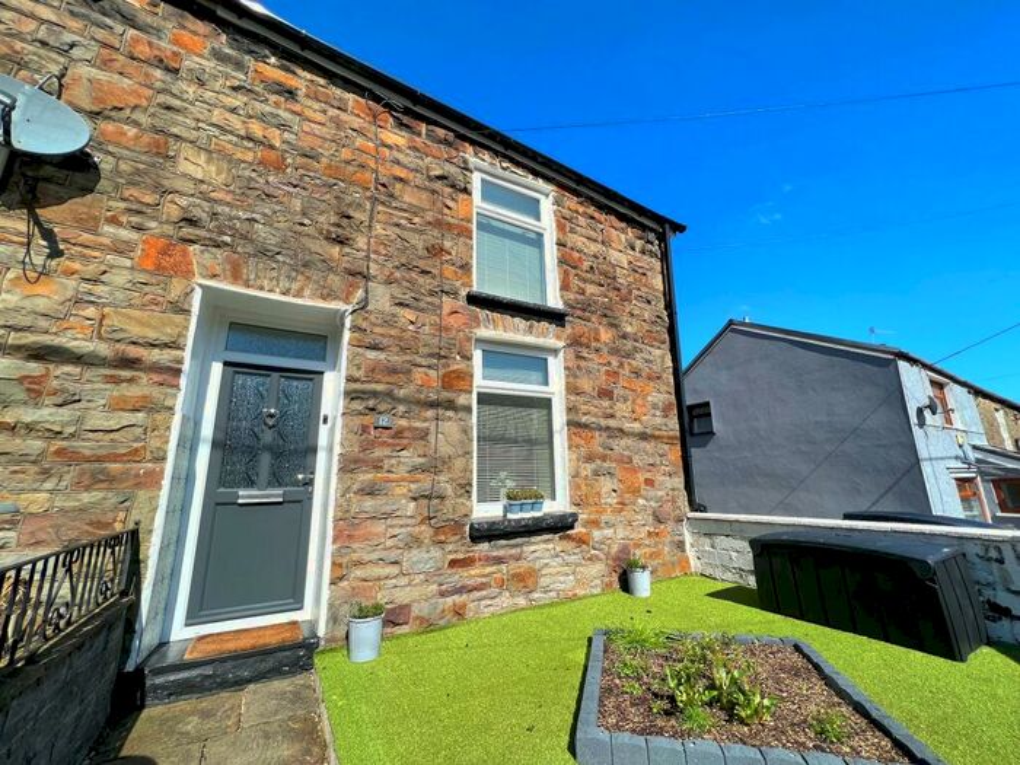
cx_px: 510
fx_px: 383
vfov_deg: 89.9
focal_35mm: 13
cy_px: 382
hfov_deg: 106.2
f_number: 1.8
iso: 32
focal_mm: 1.57
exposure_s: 1/1946
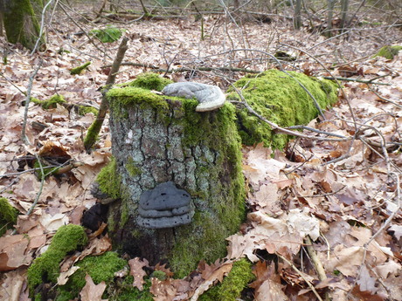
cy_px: 150
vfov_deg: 22.6
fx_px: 755
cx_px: 201
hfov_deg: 29.8
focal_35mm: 65
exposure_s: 1/60
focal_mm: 10.9
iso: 250
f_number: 4.3
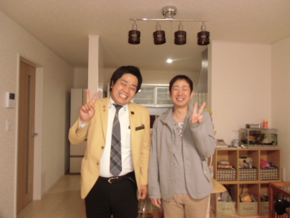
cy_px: 109
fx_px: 201
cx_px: 145
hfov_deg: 71.6
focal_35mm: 24
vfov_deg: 56.8
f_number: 3
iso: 400
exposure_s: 1/20
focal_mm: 4.24
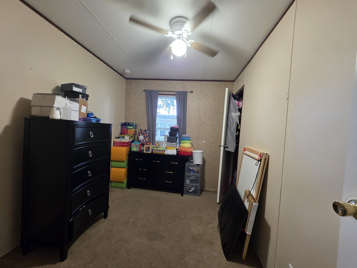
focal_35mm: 13
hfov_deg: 106.2
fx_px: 134
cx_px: 178
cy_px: 134
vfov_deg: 89.9
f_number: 1.9
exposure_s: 1/60
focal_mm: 2.2
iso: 250
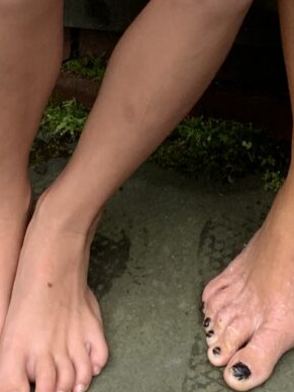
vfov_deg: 16.6
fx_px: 1166
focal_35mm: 103
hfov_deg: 14.0
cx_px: 324
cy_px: -266
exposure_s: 1/188
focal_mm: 4.25
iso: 25
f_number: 1.8
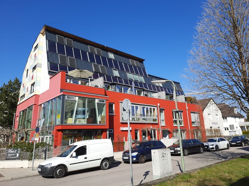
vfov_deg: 54.9
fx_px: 180
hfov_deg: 69.4
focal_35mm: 25
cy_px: 93
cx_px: 124
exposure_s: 1/980
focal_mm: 4.6
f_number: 2
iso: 32
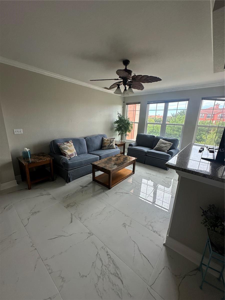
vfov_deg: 102.1
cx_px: 112
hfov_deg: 85.7
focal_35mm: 14
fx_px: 121
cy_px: 150
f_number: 2.2
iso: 40
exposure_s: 1/123
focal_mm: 2.22
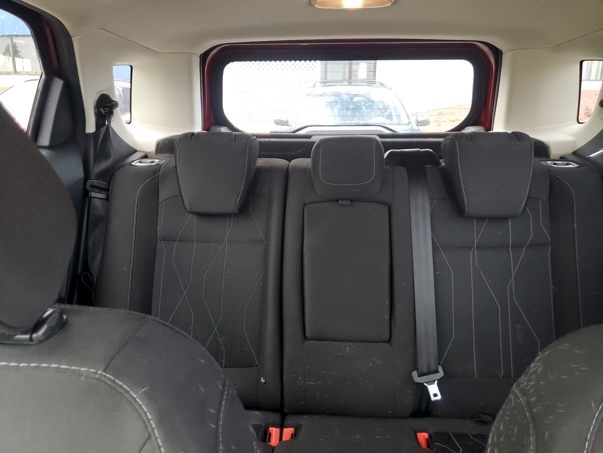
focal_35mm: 26
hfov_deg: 67.3
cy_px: 226
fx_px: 453
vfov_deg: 53.1
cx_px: 302
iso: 66
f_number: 1.5
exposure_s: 1/60.2
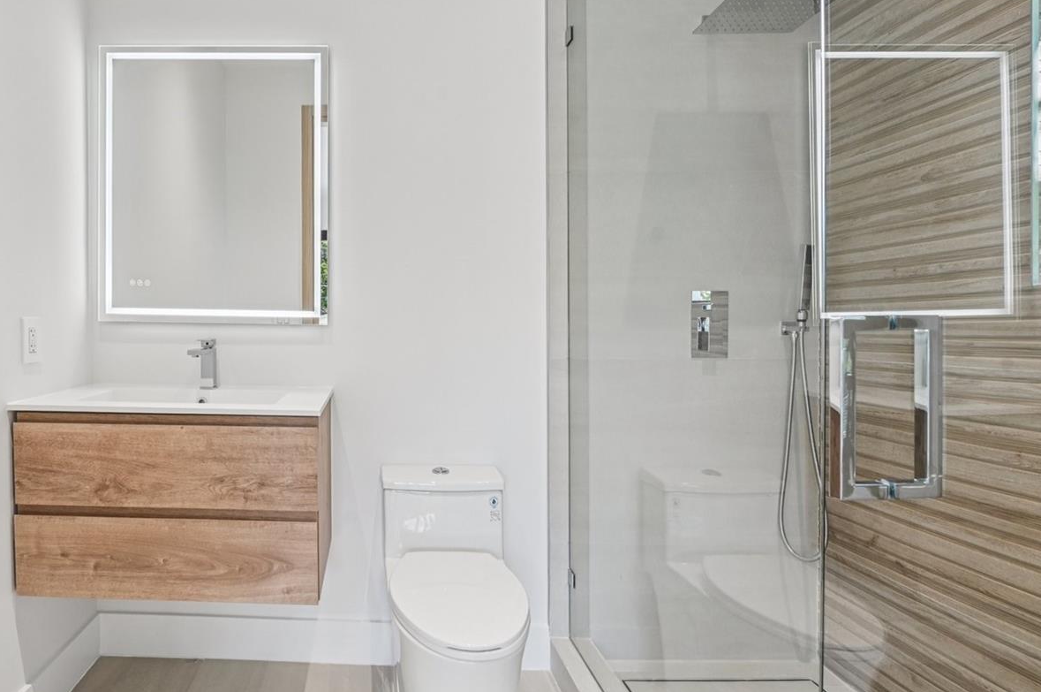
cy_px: 308
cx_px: 370
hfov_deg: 84.7
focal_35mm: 19
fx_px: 549
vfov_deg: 64.2
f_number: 8
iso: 100
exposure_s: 1/20
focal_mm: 14
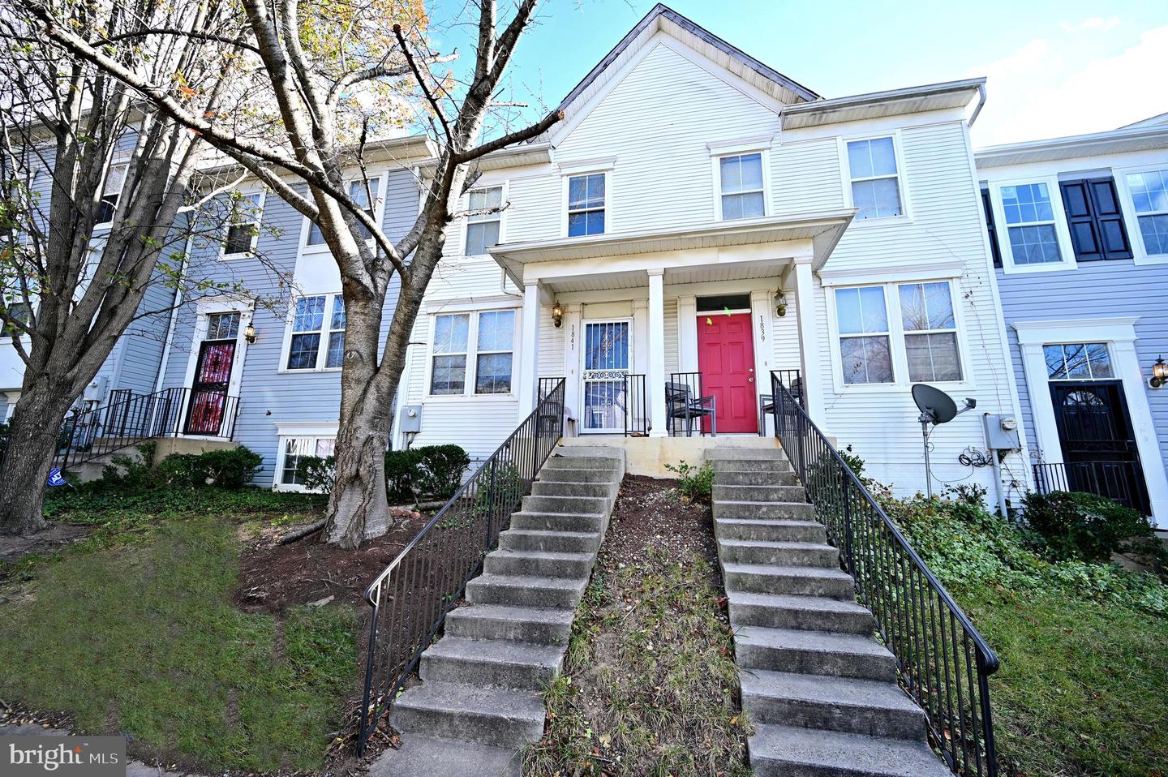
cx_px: 584
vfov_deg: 81.1
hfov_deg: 104.3
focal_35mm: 14
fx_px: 454
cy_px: 388
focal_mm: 14
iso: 100
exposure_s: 1/160
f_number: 4.5
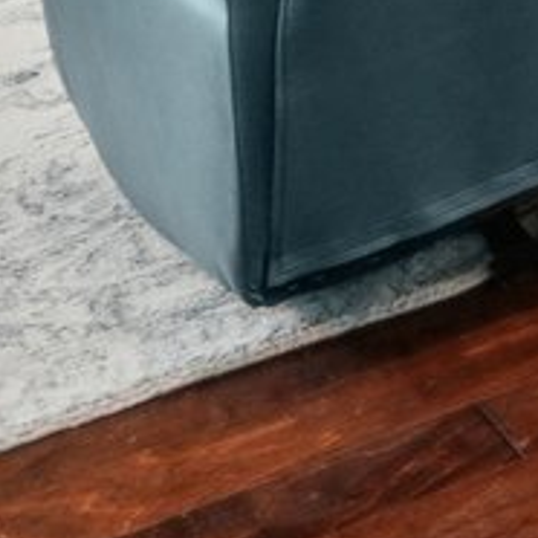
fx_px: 2462
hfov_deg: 8.1
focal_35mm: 140
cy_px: -1051
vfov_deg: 9.7
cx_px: 2080
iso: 400
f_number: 8
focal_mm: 10
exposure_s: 1/10
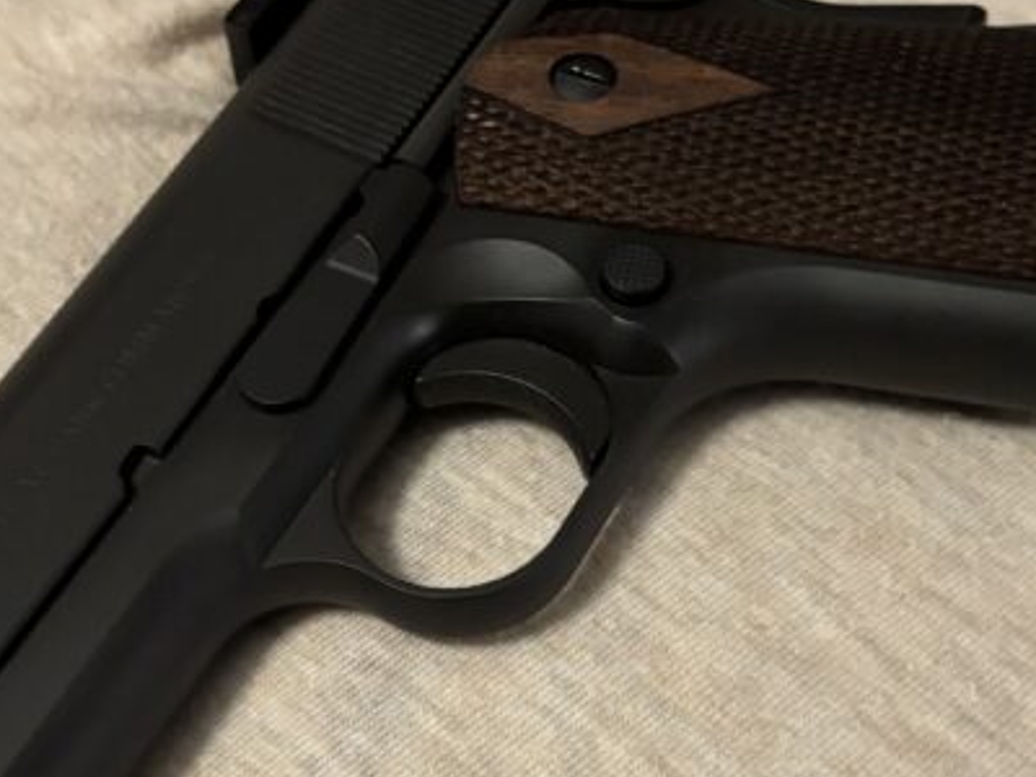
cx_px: 484
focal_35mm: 52
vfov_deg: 28.0
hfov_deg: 36.8
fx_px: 1556
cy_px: 456
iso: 400
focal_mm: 5.96
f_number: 1.6
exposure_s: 1/60
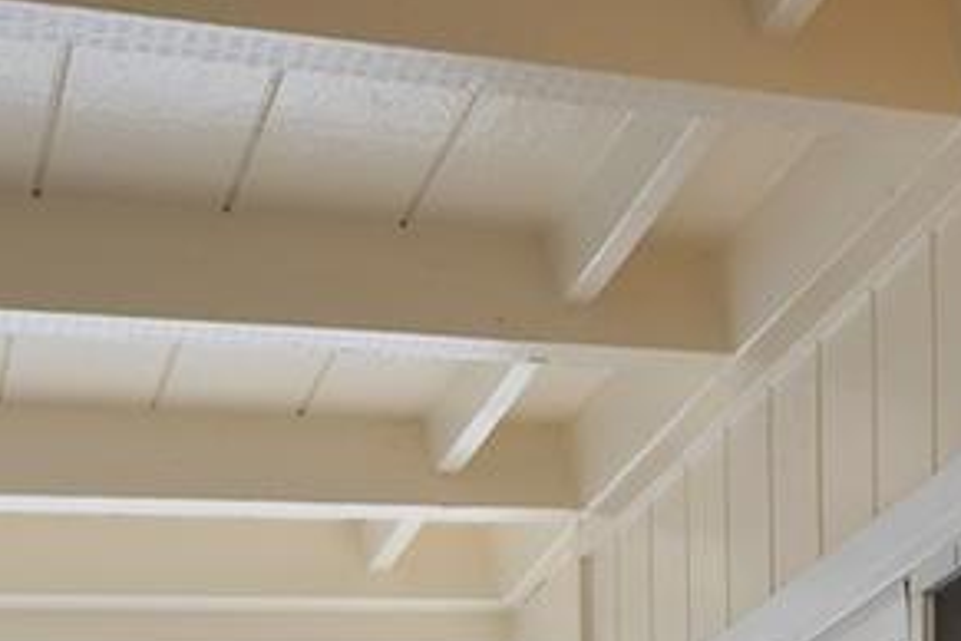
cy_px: 1312
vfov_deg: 13.2
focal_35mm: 88
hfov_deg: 18.8
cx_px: 1635
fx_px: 2349
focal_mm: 16
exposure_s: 1/30
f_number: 11
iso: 200
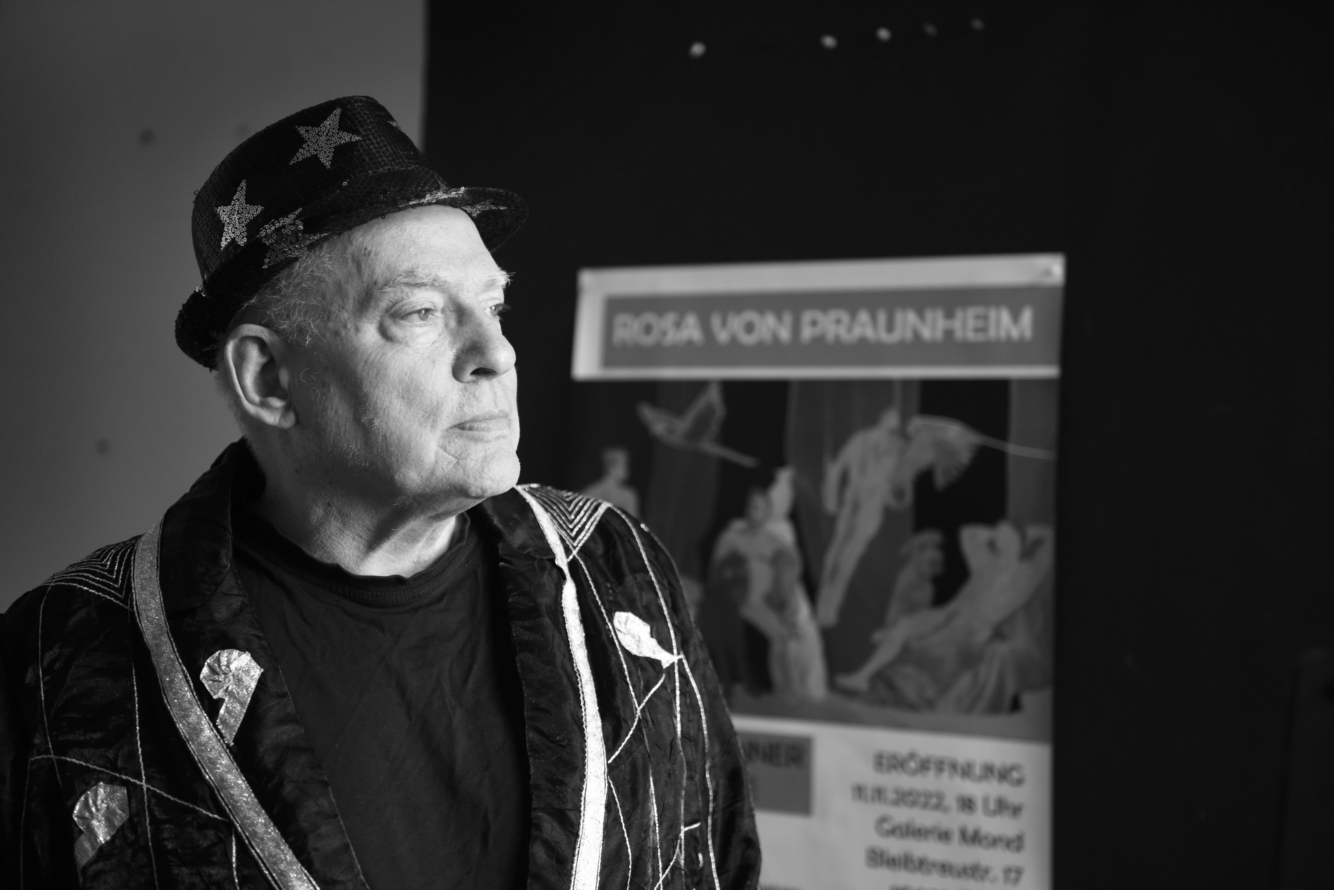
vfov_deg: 27.0
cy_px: 445
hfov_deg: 39.6
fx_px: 1853
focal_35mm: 50
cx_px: 667
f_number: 2.8
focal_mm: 50
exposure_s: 1/100
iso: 800
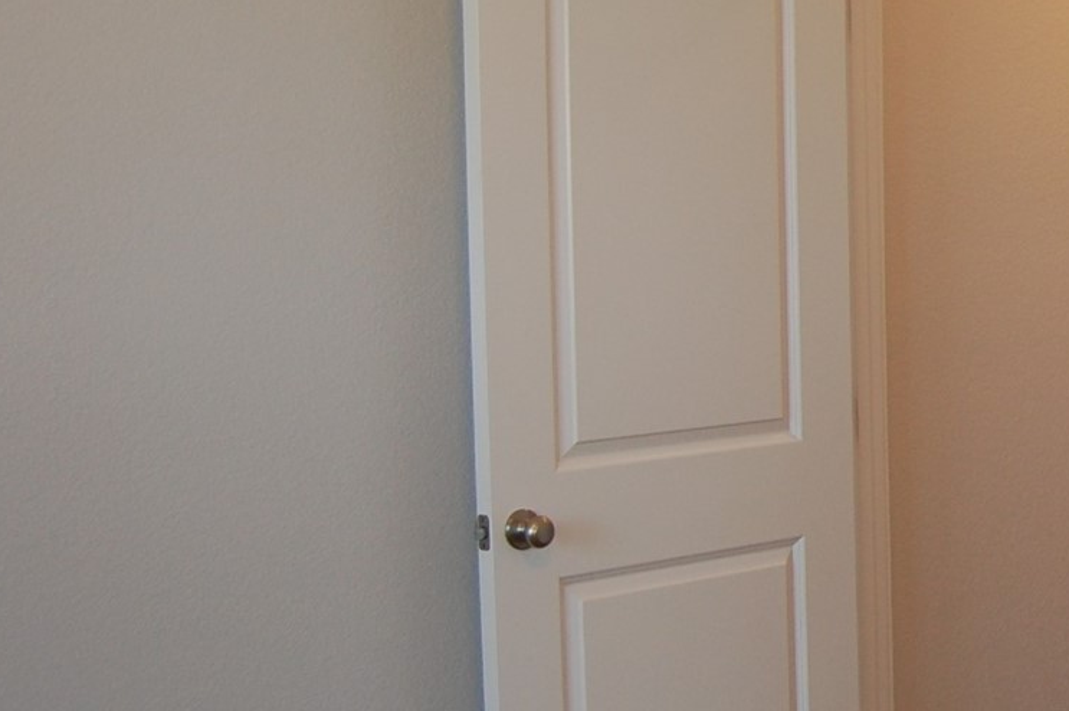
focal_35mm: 79
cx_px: 1434
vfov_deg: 17.2
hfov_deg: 22.6
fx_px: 2344
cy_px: 347
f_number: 3.5
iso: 400
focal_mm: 18
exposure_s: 1/100
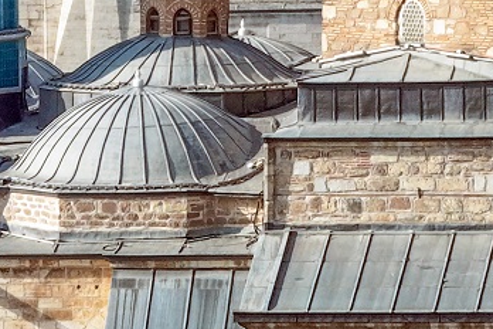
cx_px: 128
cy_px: -308
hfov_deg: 3.2
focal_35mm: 635
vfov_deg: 2.2
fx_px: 8695
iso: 100
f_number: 3.4
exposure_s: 1/500
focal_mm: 30.71
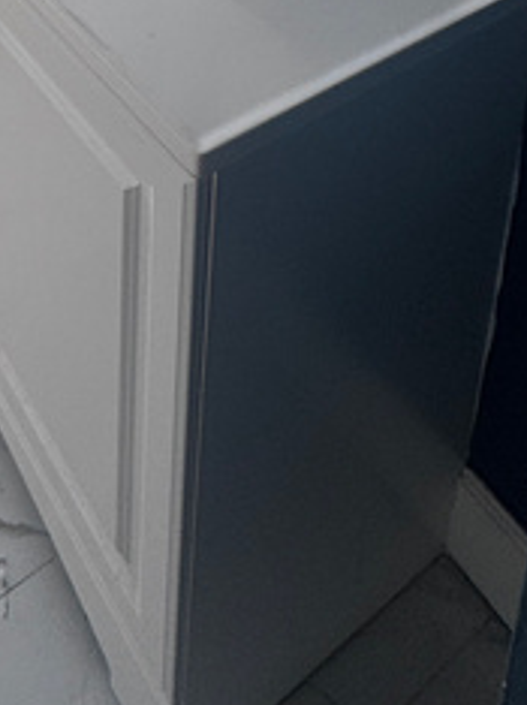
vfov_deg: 27.1
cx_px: -33
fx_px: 935
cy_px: -380
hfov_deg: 28.9
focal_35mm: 46
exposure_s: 1/99
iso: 50
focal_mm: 2.22
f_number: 2.2
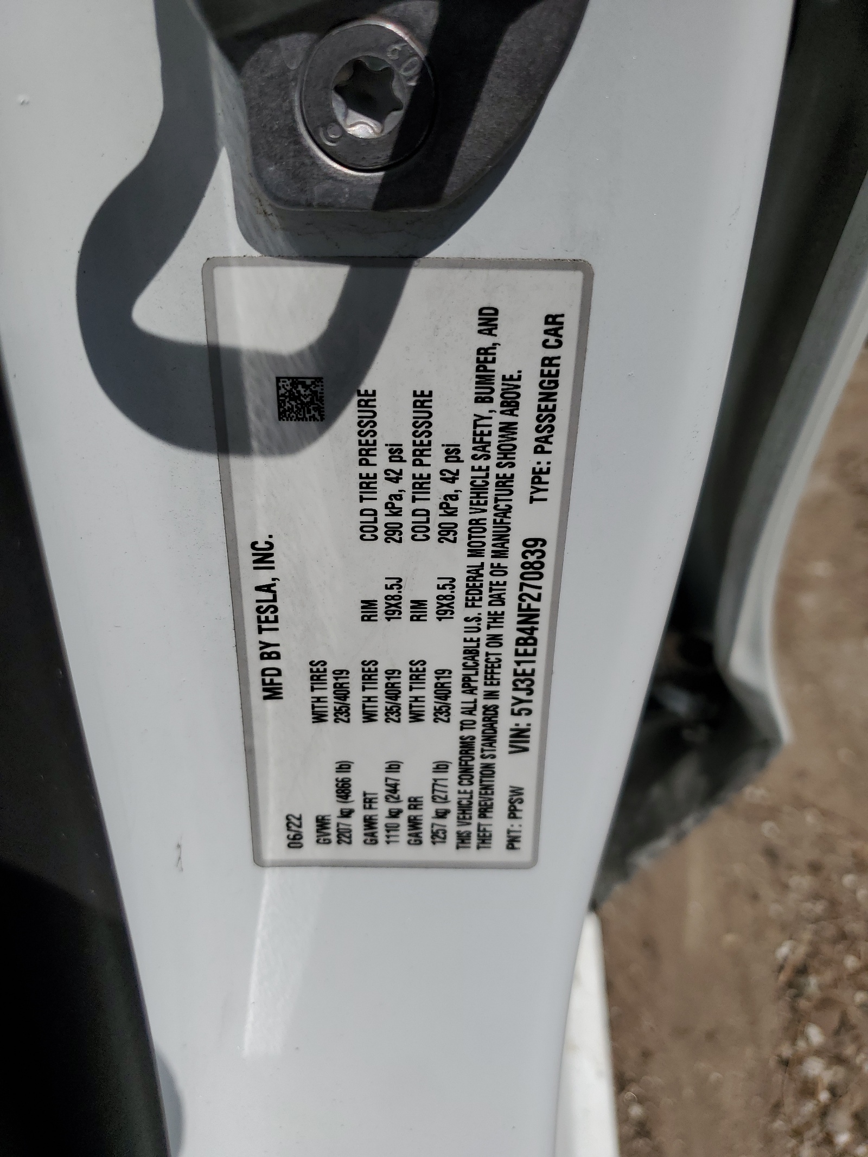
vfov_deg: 67.3
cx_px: 434
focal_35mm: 26
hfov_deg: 53.1
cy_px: 578
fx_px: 869
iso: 51
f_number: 1.5
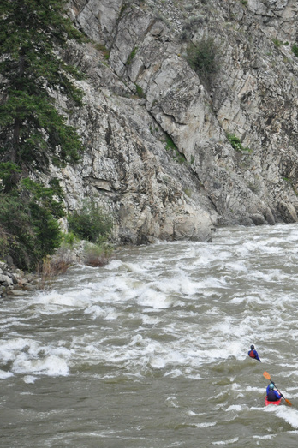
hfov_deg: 5.7
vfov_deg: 8.6
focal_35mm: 241
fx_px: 2993
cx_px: 317
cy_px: 225
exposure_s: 1/800
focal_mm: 105
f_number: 5.6
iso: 800
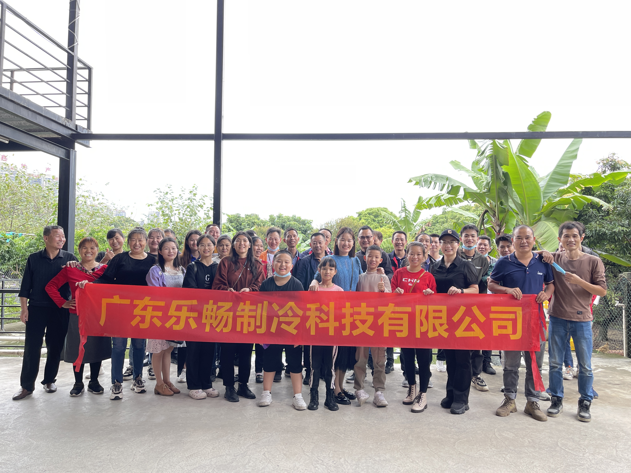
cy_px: 236
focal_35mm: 26
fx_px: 474
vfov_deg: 53.1
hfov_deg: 67.3
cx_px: 316
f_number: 1.6
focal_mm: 5.1
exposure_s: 1/121
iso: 64
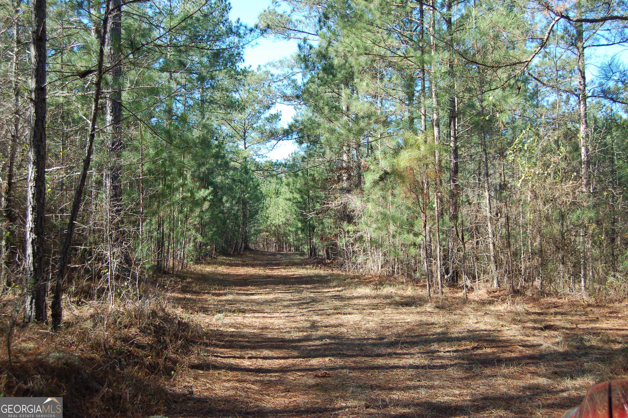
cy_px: 209
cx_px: 314
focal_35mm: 39
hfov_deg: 49.6
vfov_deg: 34.1
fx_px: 680
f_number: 6.3
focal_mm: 26
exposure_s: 1/160
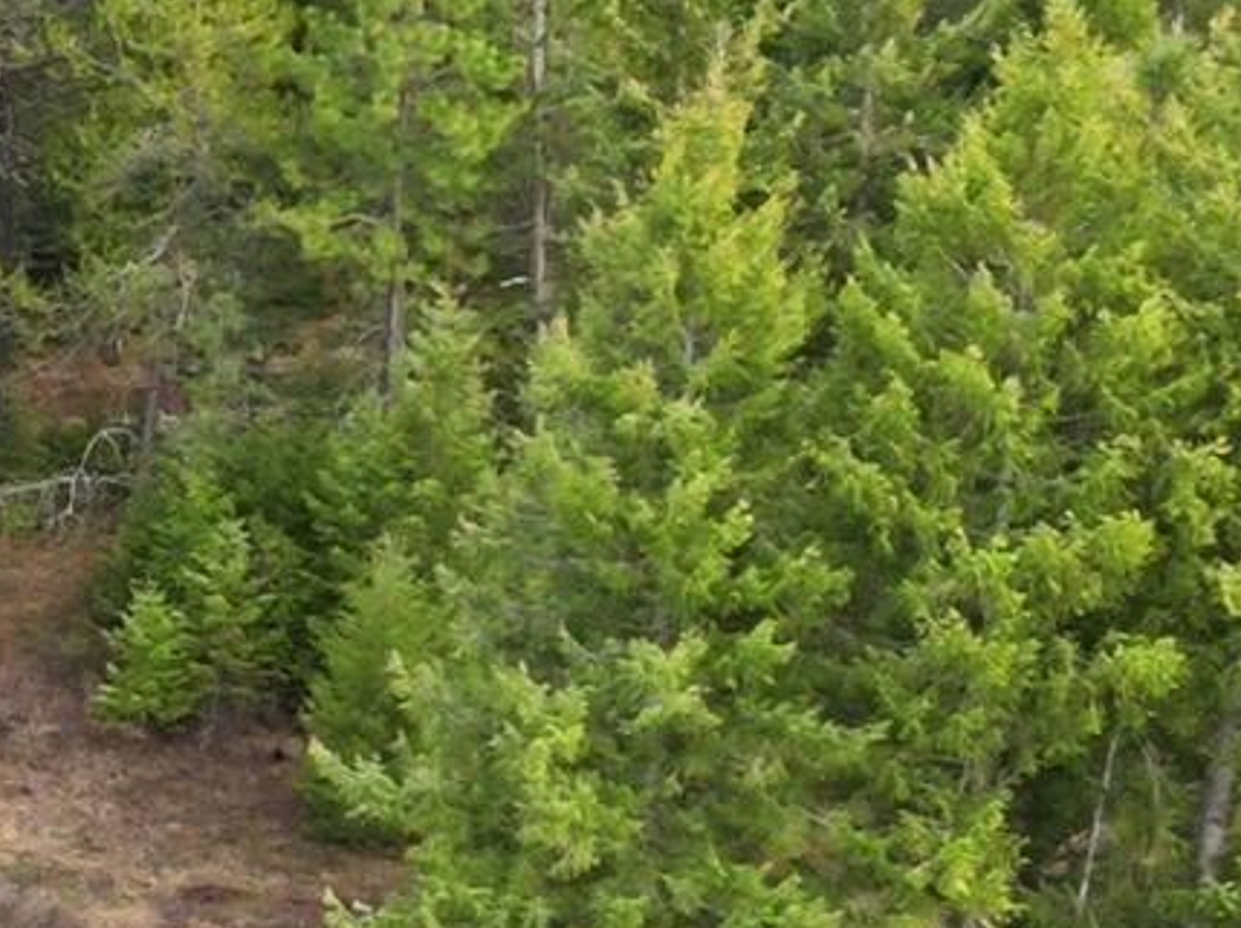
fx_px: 5015
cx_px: -952
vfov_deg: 10.6
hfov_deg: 12.9
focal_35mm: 140
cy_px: 669
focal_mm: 6.7
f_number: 1.7
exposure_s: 1/250
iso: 100
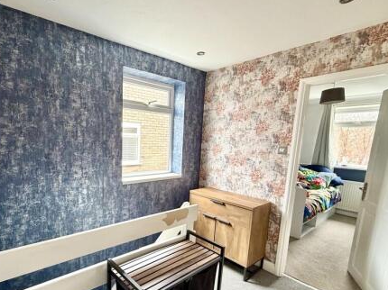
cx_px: 148
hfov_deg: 83.3
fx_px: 213
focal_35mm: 19
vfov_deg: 68.0
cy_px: 172
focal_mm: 2.22
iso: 400
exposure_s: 1/60
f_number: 2.2
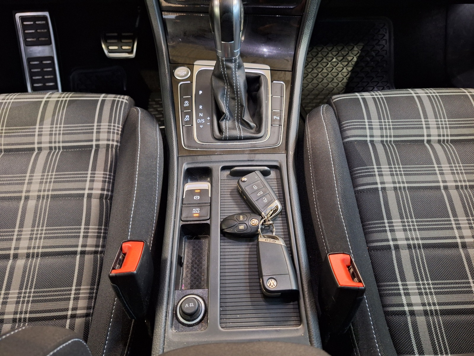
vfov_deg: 58.9
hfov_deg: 73.9
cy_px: 178
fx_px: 315
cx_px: 237
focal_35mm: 23
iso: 500
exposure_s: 1/20
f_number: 1.8
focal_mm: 5.54
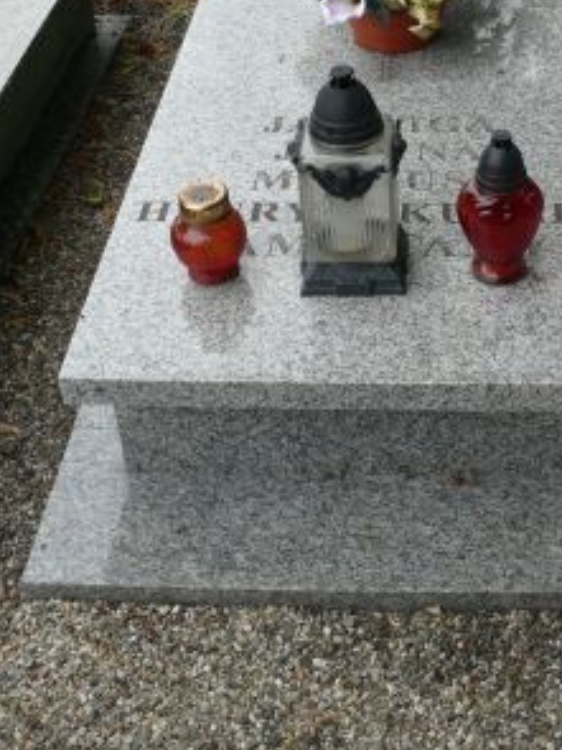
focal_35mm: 57
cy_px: 193
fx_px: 1235
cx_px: 409
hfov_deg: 25.4
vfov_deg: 33.2
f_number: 4
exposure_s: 1/100
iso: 100
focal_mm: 7.4
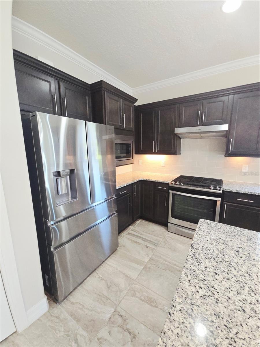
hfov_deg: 89.9
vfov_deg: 106.2
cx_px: 130
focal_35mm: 13
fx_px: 130
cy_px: 174
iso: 160
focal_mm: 2.2
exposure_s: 1/60
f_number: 2.2
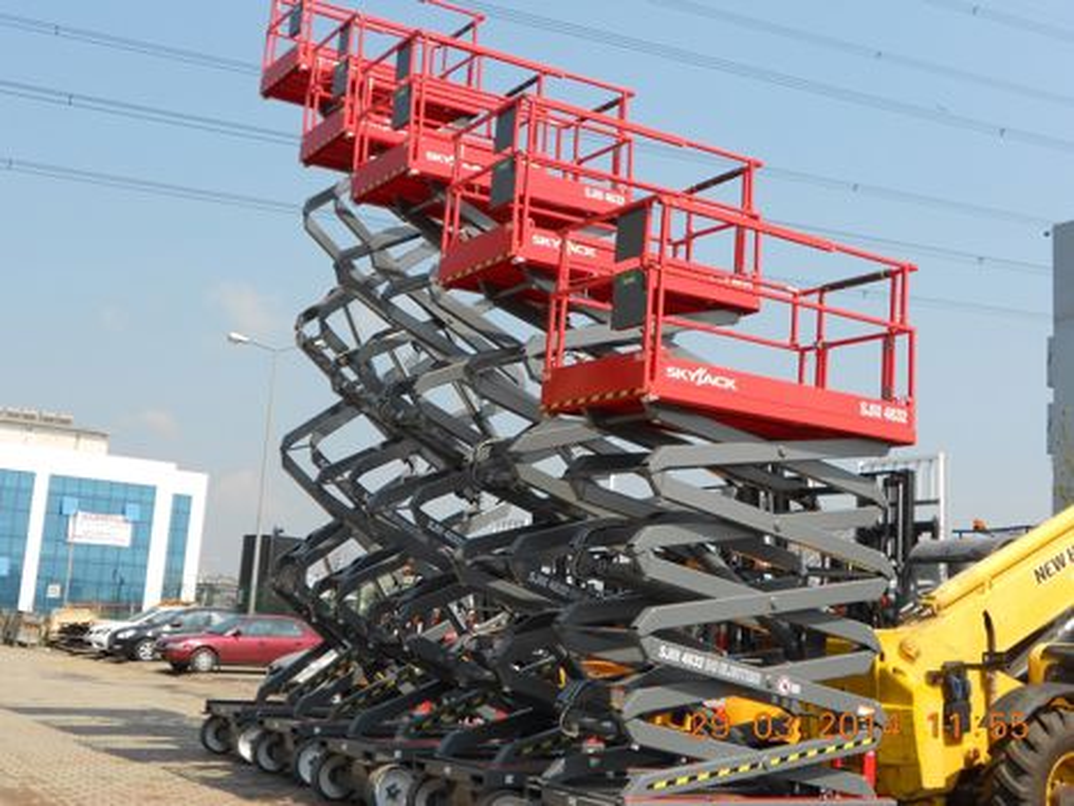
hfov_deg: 43.9
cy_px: 403
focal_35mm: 43
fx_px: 1334
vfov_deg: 33.6
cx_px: 537
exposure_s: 1/640
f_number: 4.2
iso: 80
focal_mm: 7.7
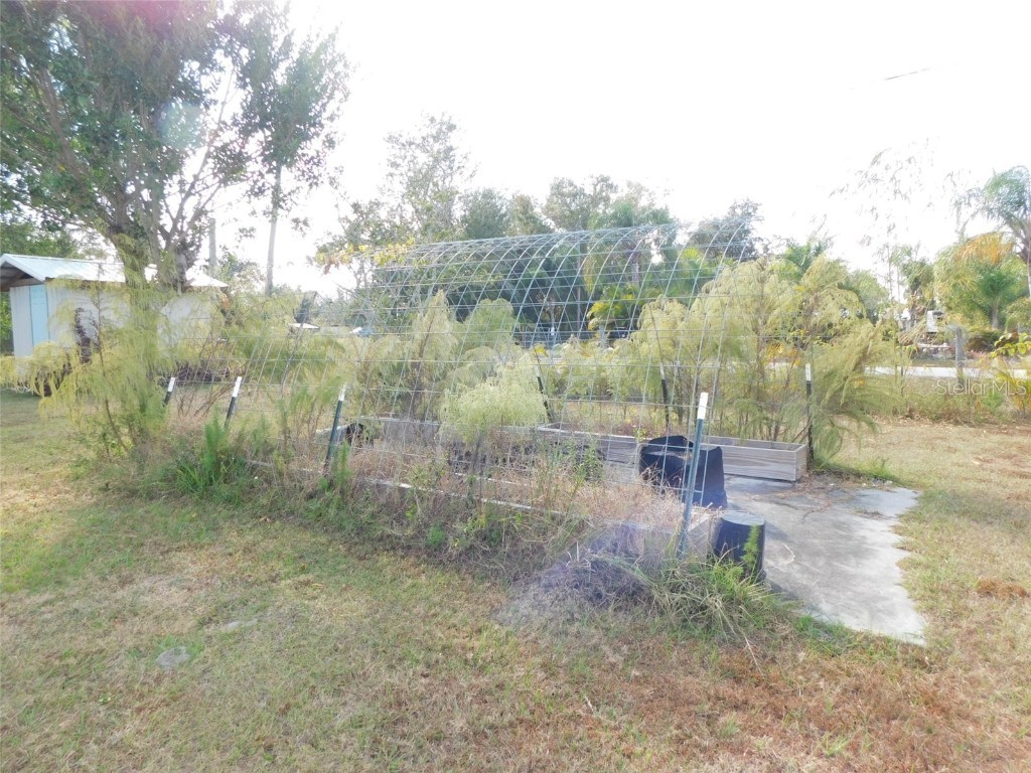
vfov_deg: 58.9
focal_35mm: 23
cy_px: 386
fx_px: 685
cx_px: 516
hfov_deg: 73.9
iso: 125
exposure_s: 1/250
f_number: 3
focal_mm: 4
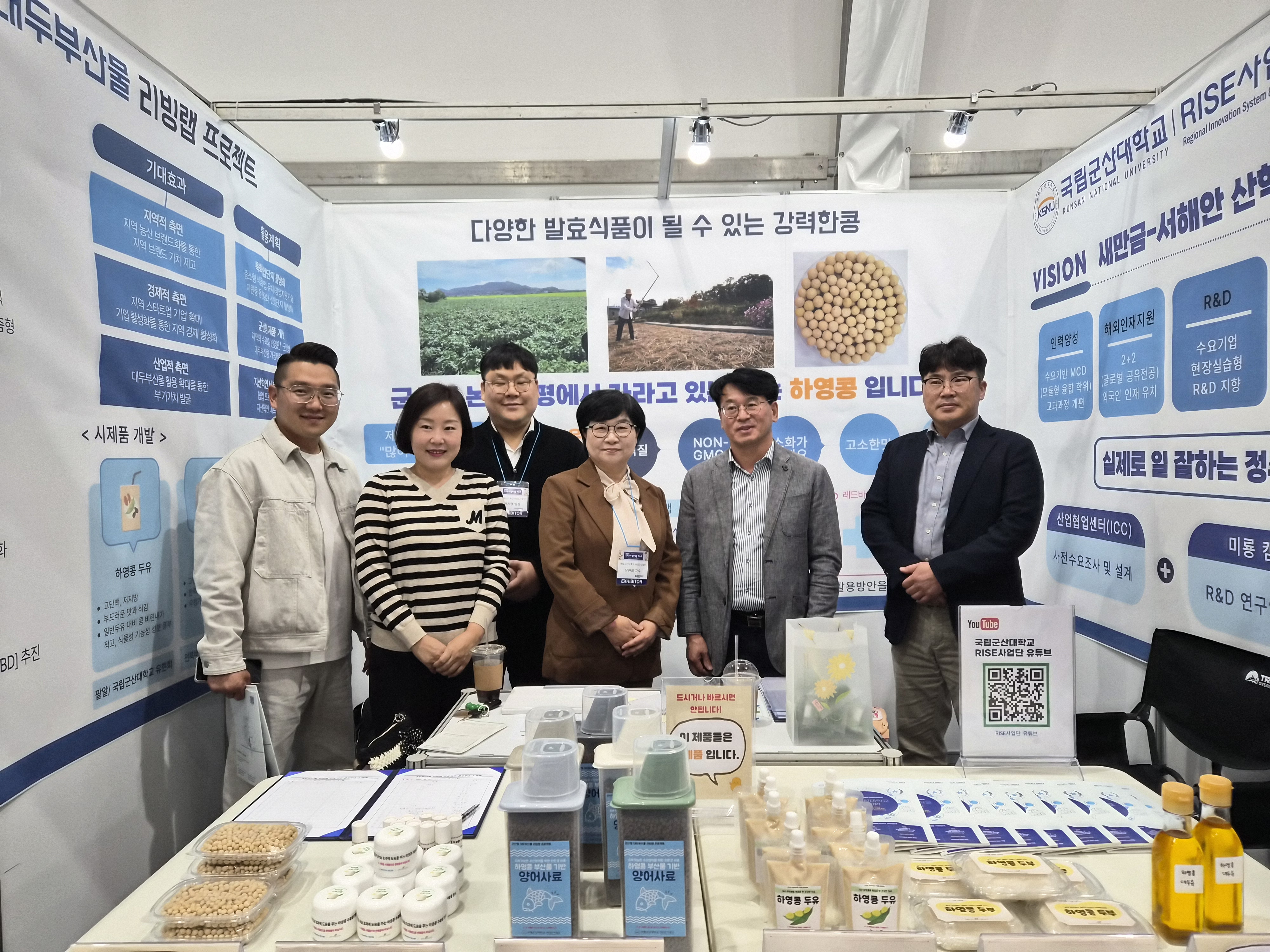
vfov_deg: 58.9
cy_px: 476
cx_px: 635
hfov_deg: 73.9
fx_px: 844
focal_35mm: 23
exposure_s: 1/120
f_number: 1.8
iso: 160
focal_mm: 5.4
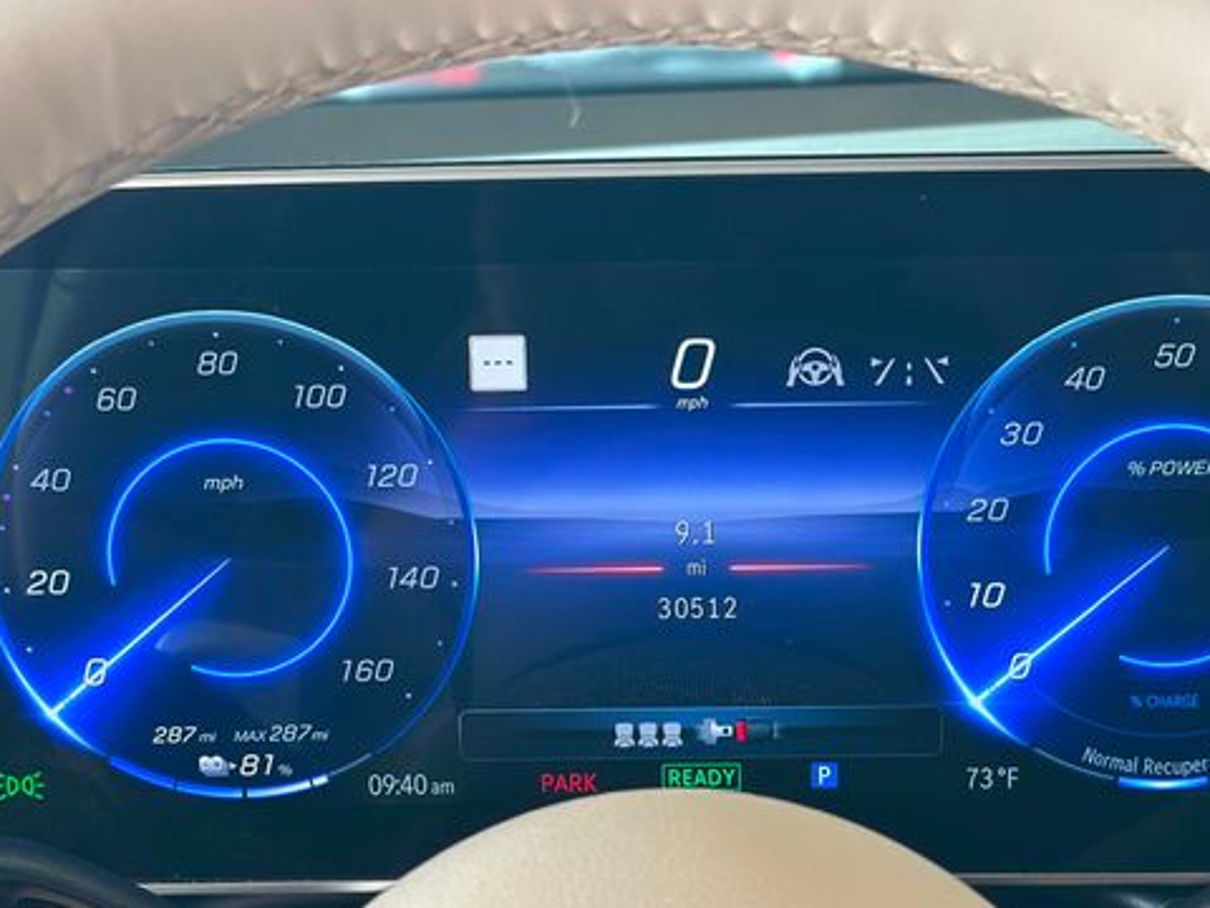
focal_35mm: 64
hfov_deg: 30.2
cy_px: 535
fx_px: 2237
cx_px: 676
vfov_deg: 22.9
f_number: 1.78
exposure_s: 1/60
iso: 125
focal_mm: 6.86
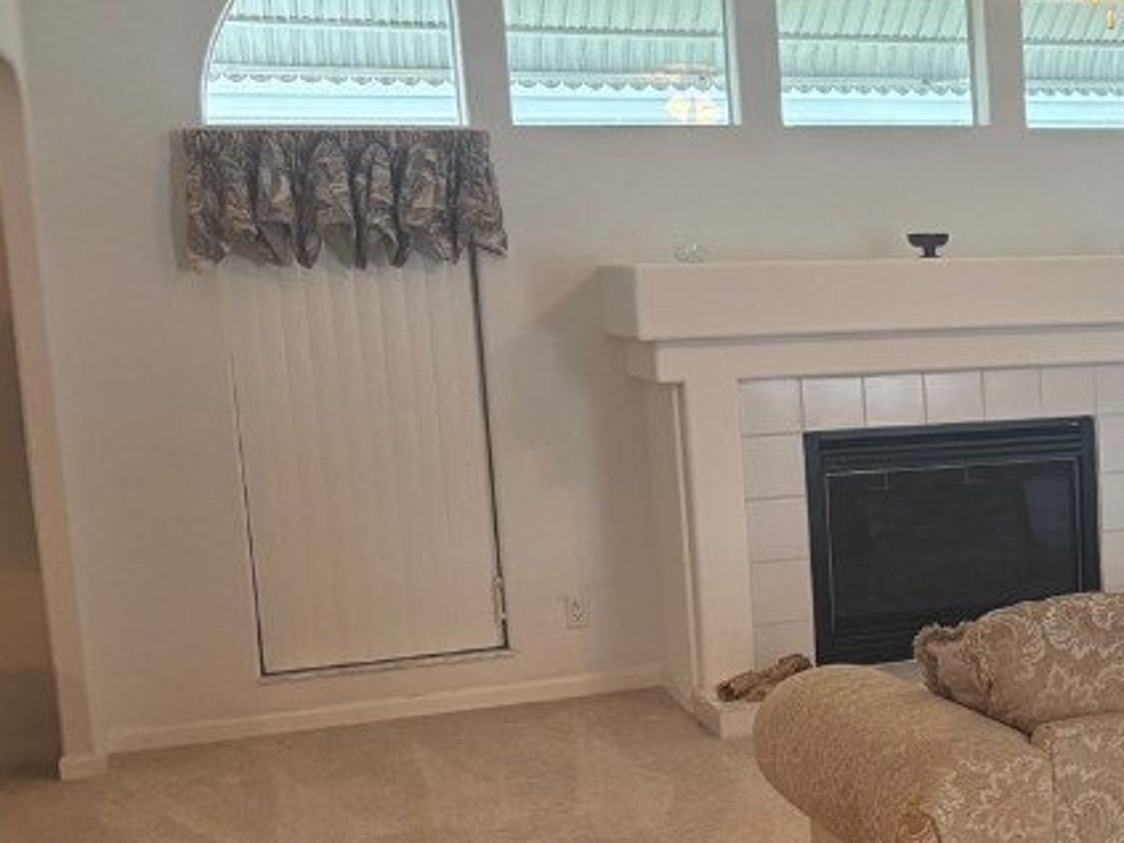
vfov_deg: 23.2
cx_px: 1337
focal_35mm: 63
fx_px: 2045
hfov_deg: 27.2
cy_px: 542
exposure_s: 1/120
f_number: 1.6
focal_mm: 5.96
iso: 160
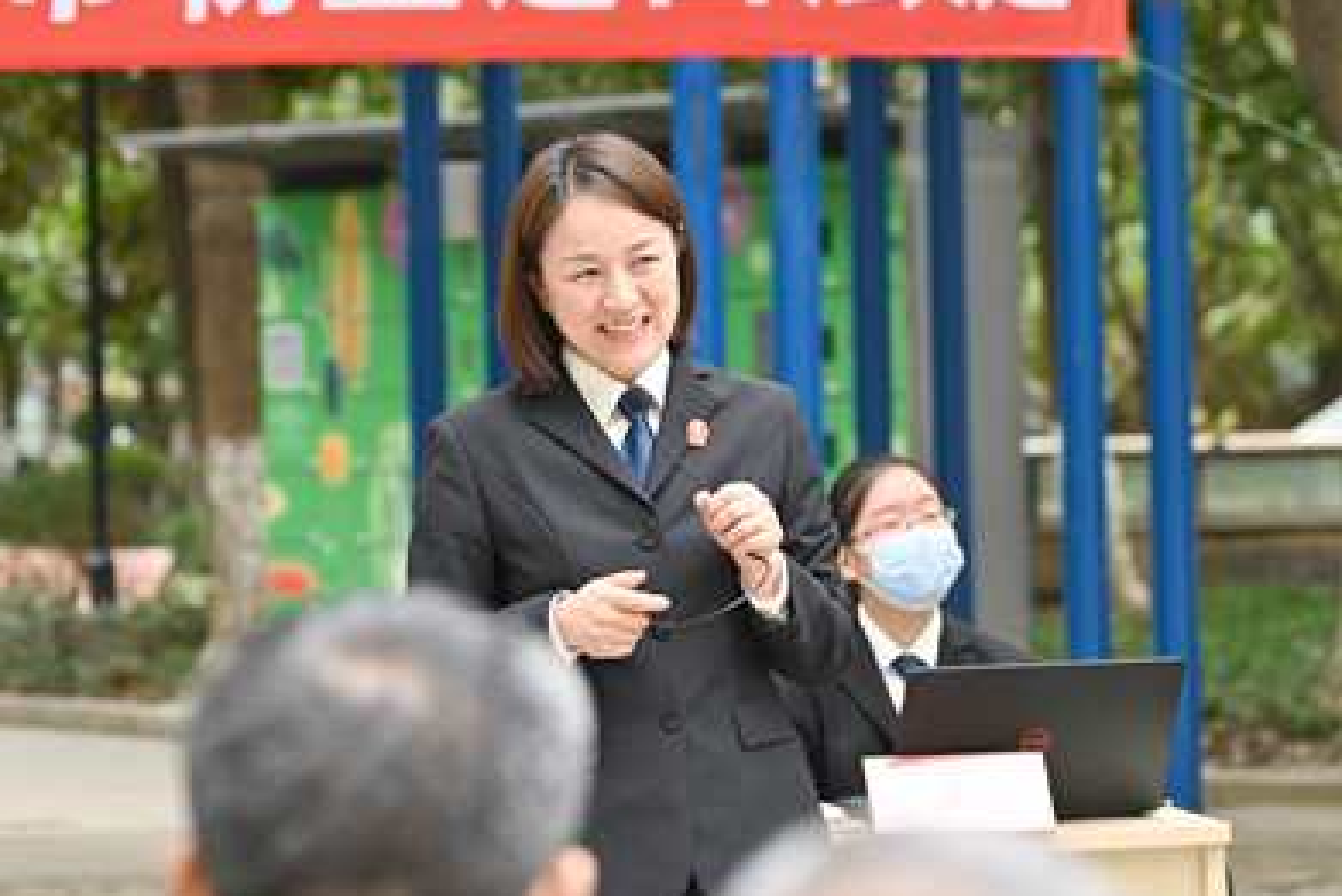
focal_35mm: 143
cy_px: 292
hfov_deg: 14.3
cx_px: 686
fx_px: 5332
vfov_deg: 9.6
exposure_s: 1/320
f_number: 2.8
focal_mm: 70
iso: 400
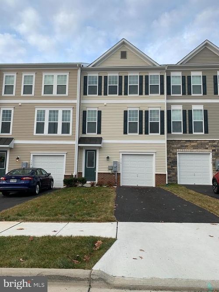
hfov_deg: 53.0
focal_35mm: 26
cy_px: 146
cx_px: 110
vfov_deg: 67.3
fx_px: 219
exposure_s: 1/605
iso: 25
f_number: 1.8
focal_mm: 4.25
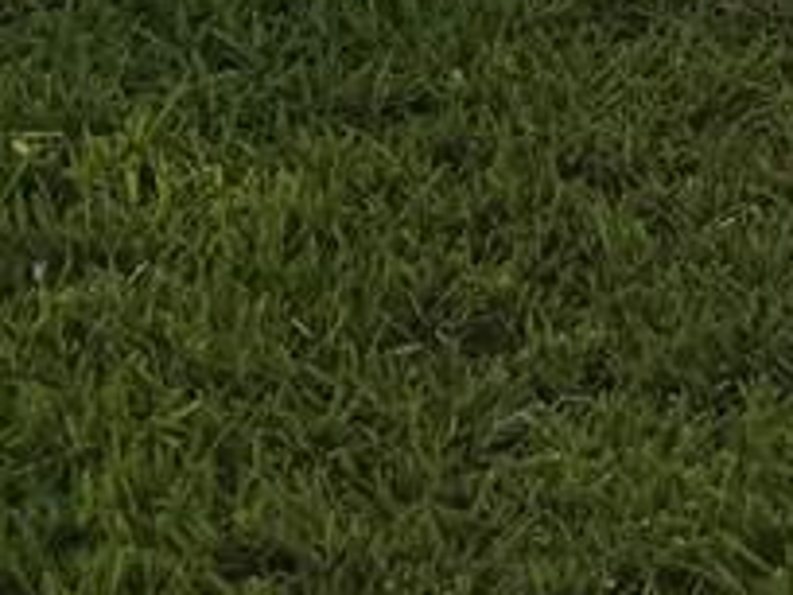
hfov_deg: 7.6
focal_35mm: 188
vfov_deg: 7.2
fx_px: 4307
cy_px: -1015
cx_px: 3079
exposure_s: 1/3413
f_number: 1.78
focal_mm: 6.76
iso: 80
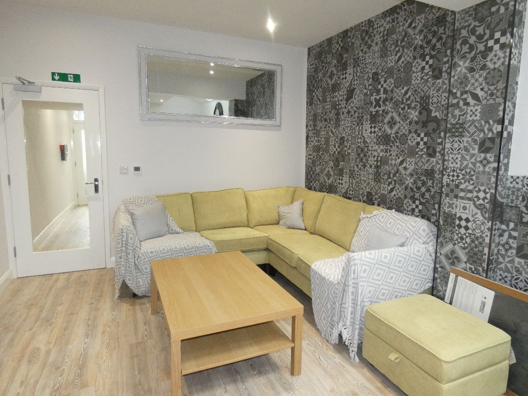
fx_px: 320
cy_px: 189
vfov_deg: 63.4
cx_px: 272
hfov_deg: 79.0
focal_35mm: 21
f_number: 2.8
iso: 500
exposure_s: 1/60
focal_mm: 3.6
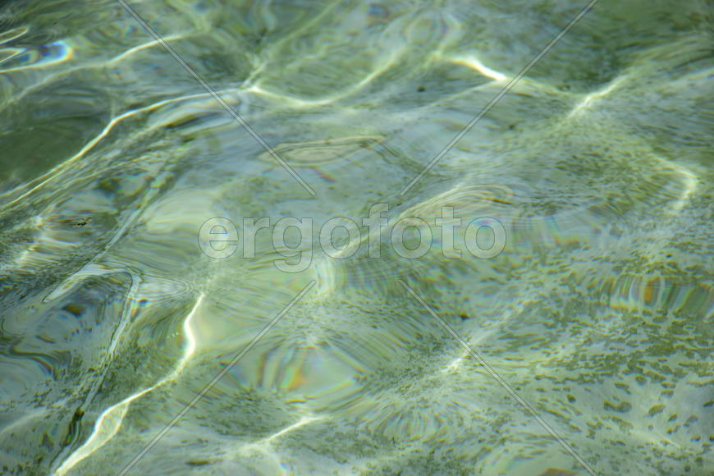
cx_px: 357
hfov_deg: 13.0
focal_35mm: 158
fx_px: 3124
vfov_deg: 8.7
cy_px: 238
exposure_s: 1/640
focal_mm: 105
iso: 100
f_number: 6.3
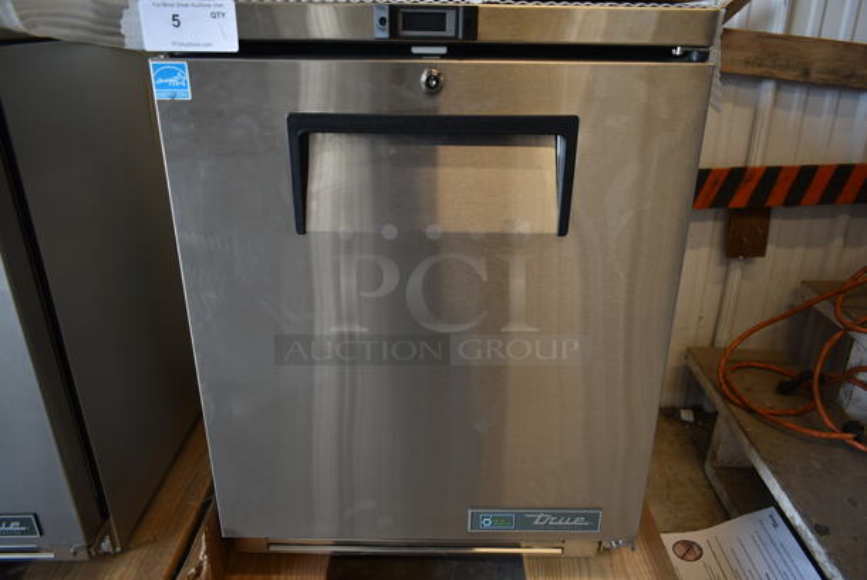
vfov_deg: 48.0
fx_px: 651
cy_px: 290
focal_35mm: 27
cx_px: 434
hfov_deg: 67.3
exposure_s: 1/30
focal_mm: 18
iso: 160
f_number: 3.5
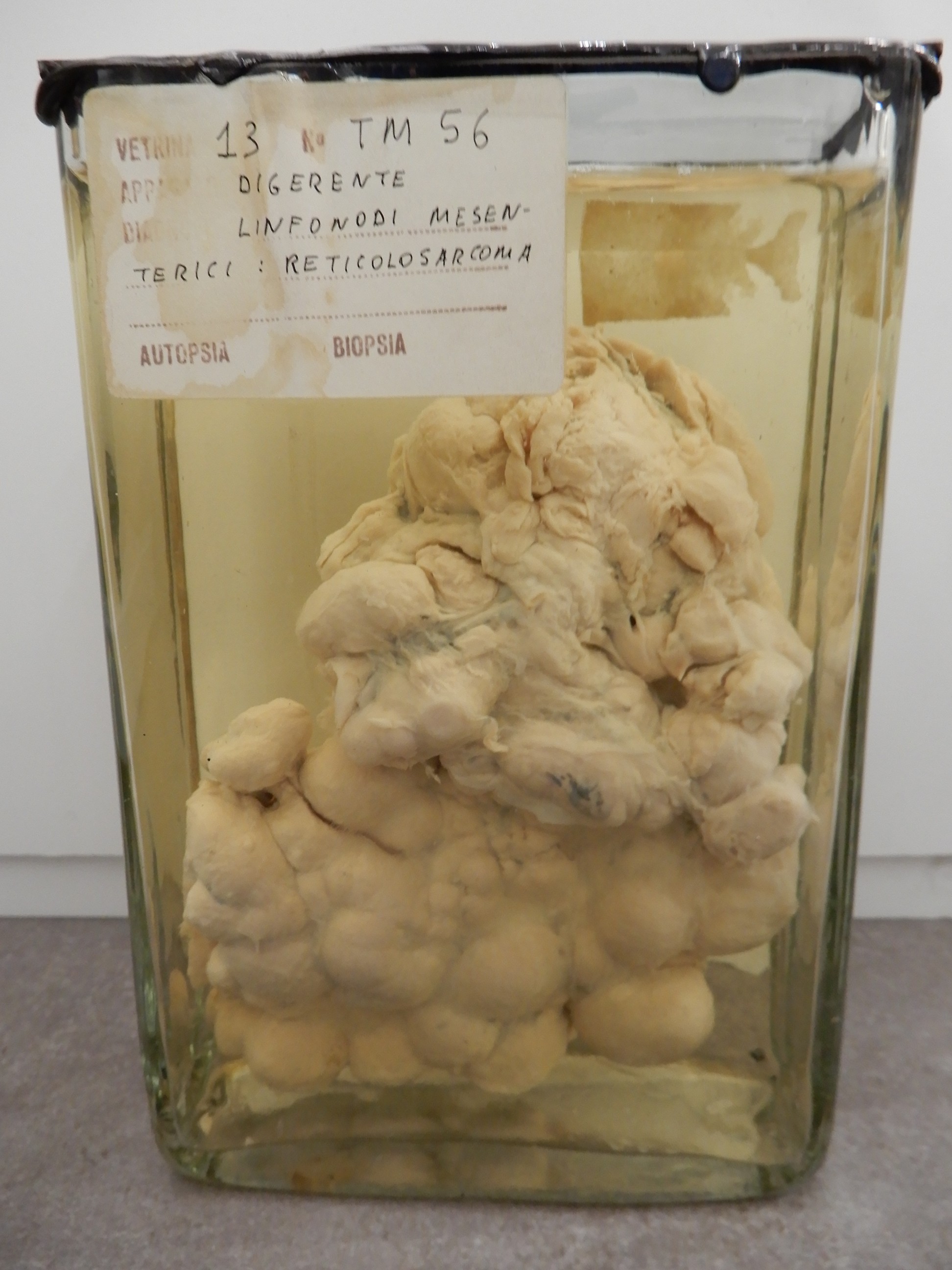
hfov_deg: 56.8
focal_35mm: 24
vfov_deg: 71.6
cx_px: 476
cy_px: 635
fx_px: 880
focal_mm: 4.3
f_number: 3.4
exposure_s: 1/30
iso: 320
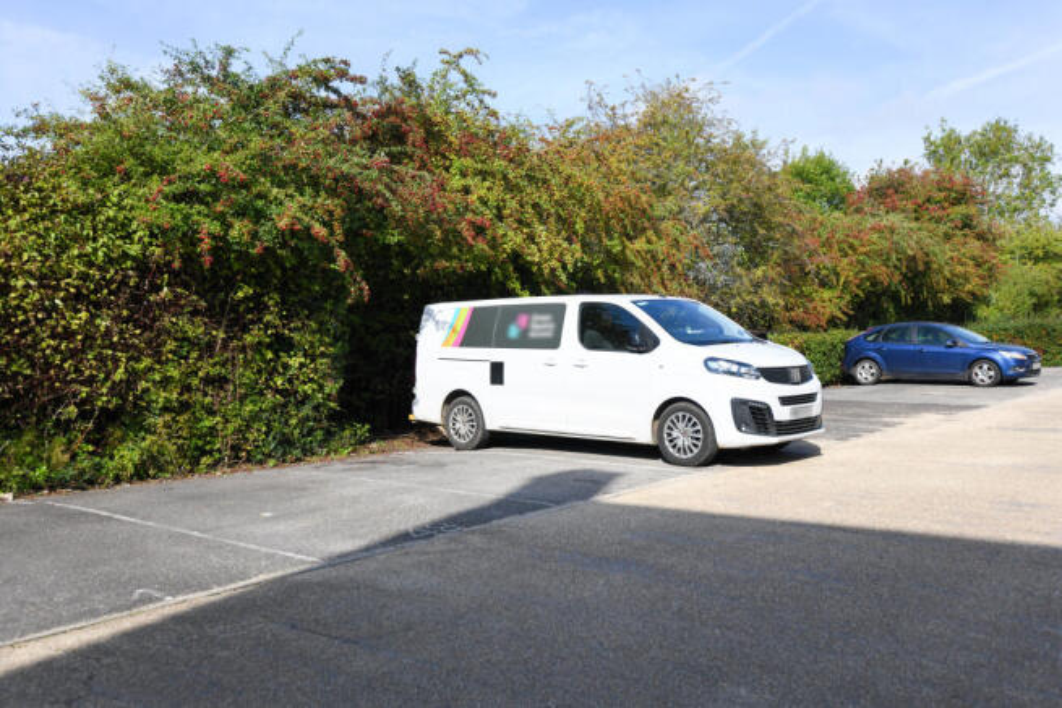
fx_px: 1033
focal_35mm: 35
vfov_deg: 37.9
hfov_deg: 54.4
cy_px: 354
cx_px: 531
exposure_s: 1/3200
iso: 400
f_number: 6.3
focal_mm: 35
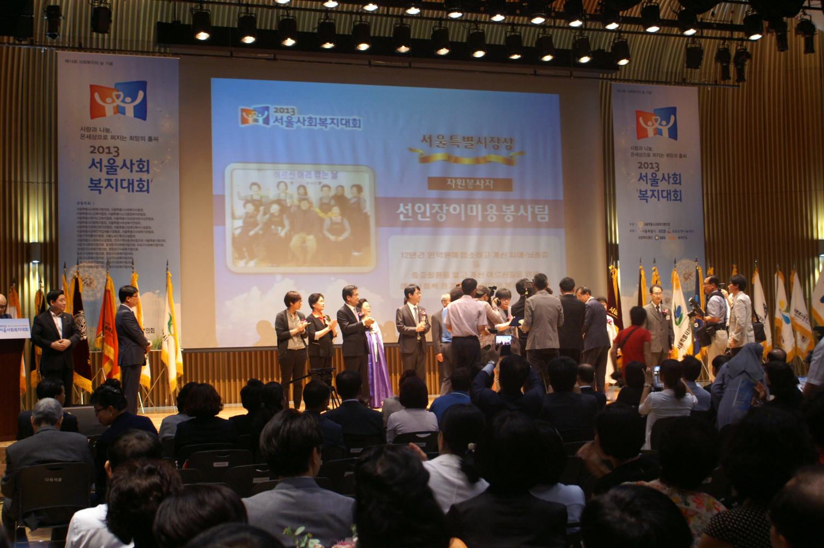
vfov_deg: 25.7
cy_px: 274
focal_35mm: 52
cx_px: 412
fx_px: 1201
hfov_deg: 37.9
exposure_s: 1/20
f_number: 5.6
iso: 800
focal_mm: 35
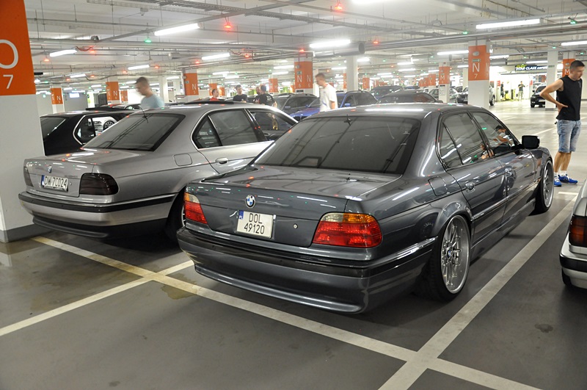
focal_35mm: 32
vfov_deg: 41.6
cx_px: 294
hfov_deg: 59.6
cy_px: 195
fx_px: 513
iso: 1600
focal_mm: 21
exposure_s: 1/20
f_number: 3.8
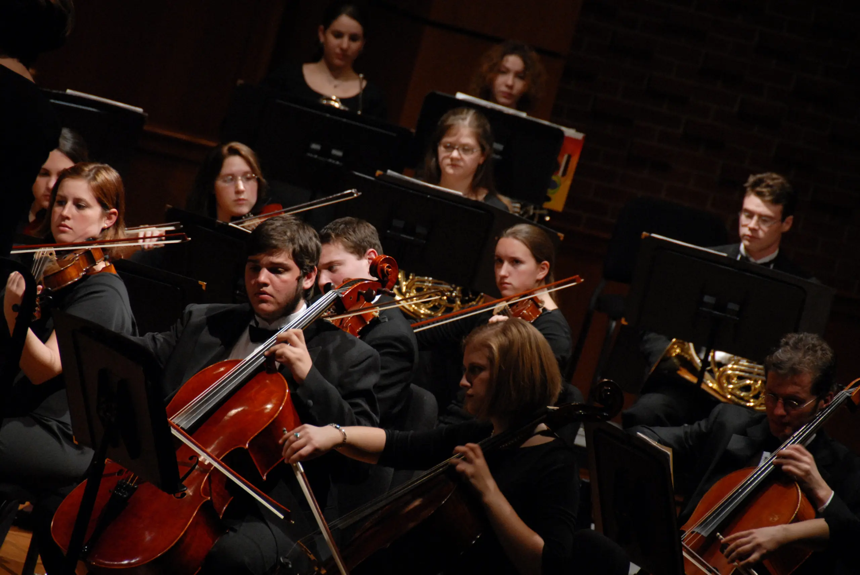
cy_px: 288
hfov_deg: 6.9
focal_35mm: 300
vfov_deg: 4.6
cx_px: 430
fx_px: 7176
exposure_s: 1/30
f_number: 5.6
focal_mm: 200
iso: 800
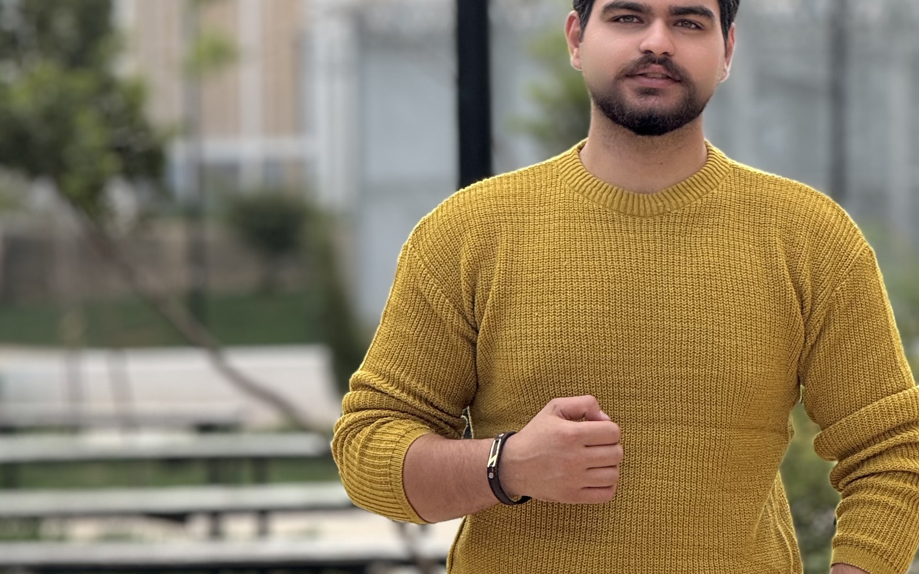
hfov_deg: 8.5
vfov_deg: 5.3
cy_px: 691
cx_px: 659
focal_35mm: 246
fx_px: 6161
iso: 50
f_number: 2.8
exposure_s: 1/297
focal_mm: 15.66
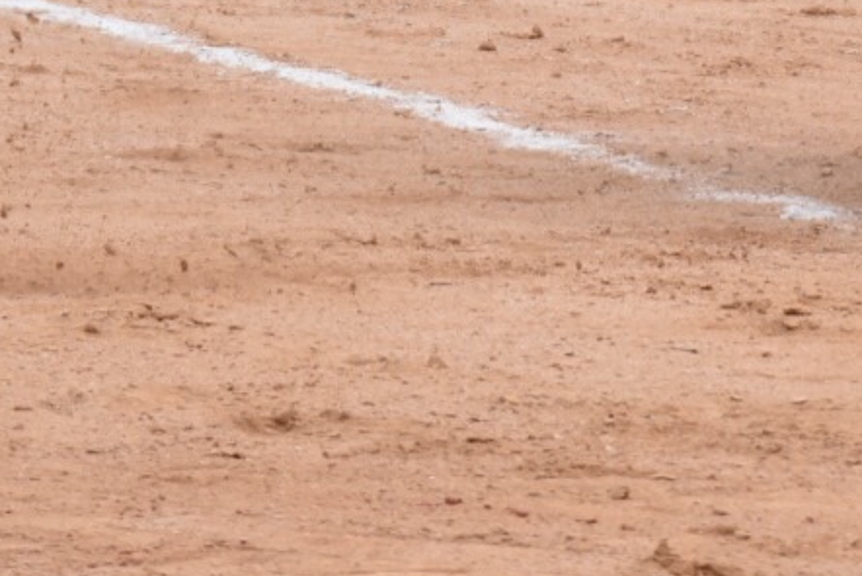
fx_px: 10970
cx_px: 1110
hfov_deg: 4.5
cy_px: -156
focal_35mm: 458
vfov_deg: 3.0
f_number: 5.6
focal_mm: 125
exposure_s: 1/1250
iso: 1250
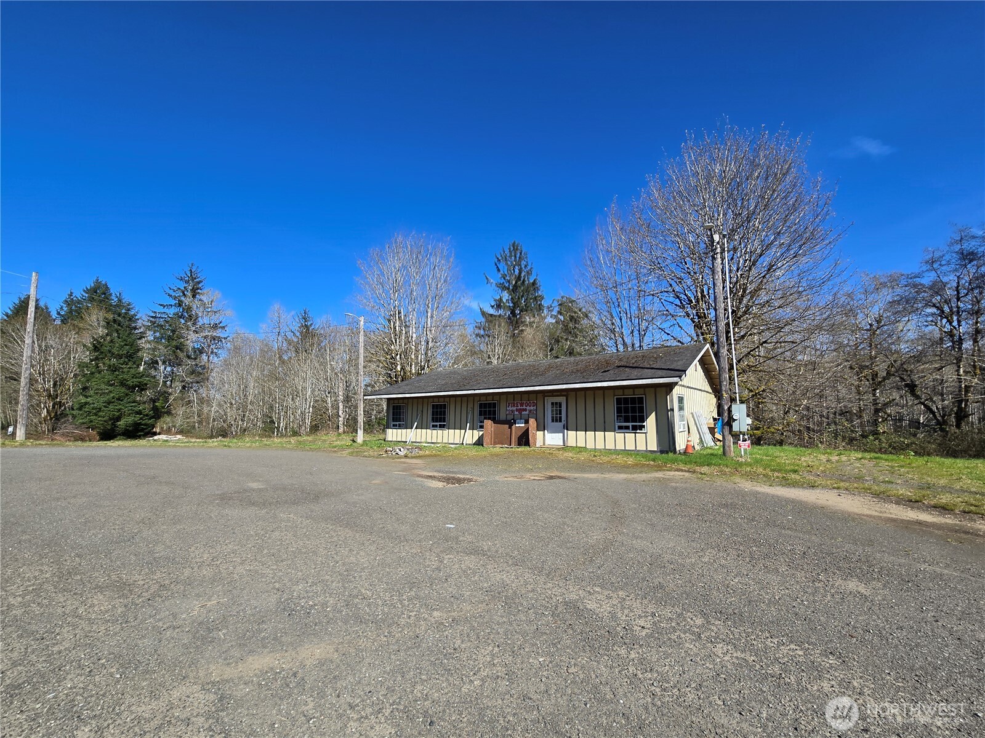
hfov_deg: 106.2
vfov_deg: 89.9
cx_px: 492
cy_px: 369
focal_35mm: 13
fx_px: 370
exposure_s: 1/1951
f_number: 2.2
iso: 50
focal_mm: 2.2
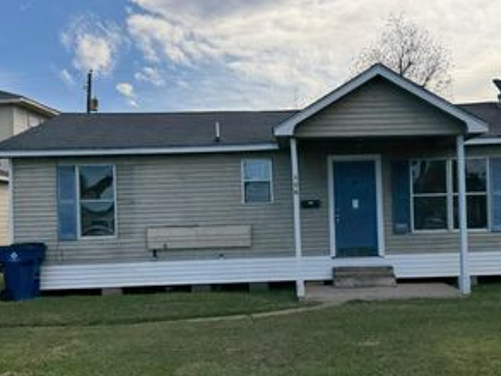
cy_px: 211
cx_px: 298
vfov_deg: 35.1
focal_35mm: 41
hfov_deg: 45.5
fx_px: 594
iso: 125
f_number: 1.78
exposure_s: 1/10309
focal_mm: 6.76
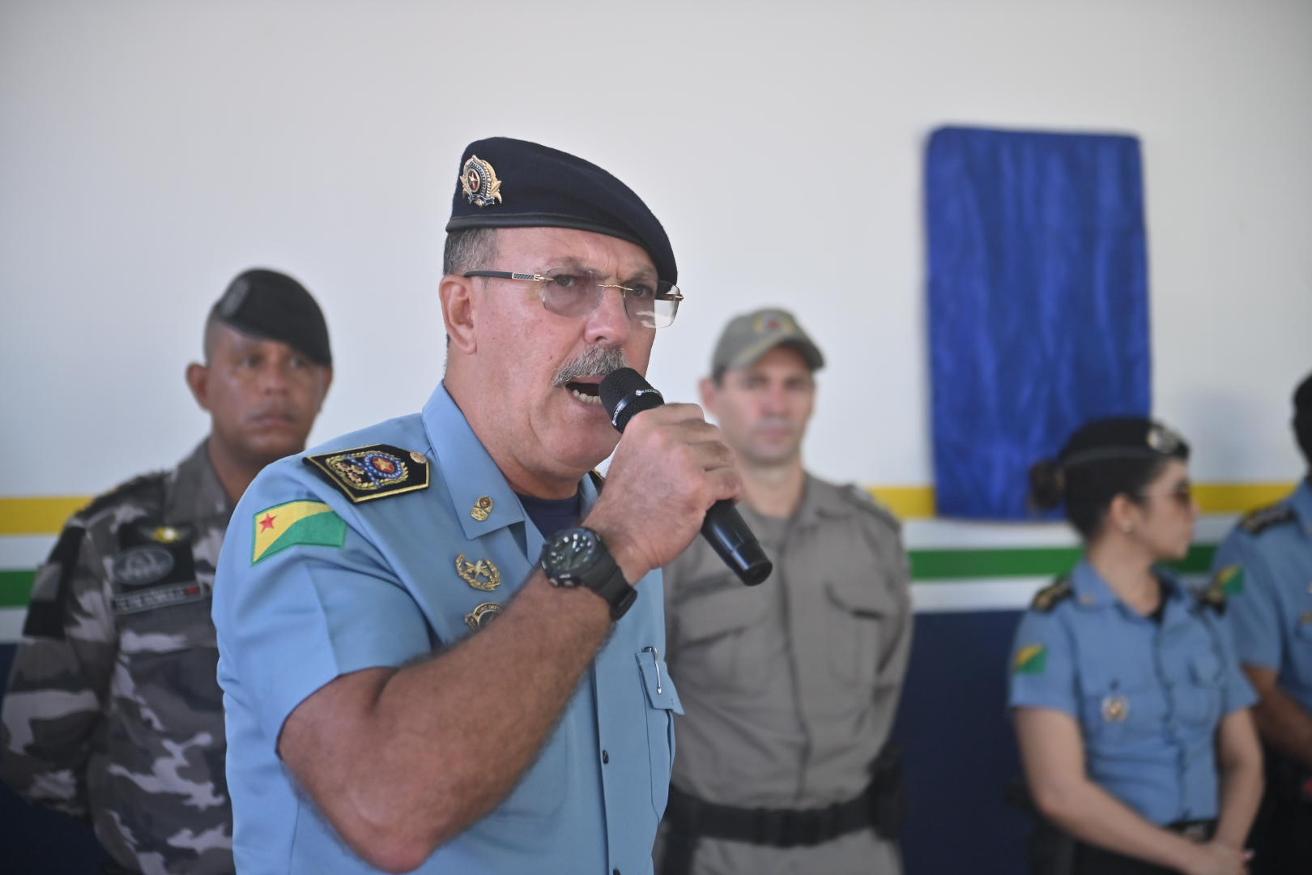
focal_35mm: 70
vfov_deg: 19.5
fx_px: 2551
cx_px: 656
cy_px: 438
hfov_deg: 28.8
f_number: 2.8
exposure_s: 1/1600
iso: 640
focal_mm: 70
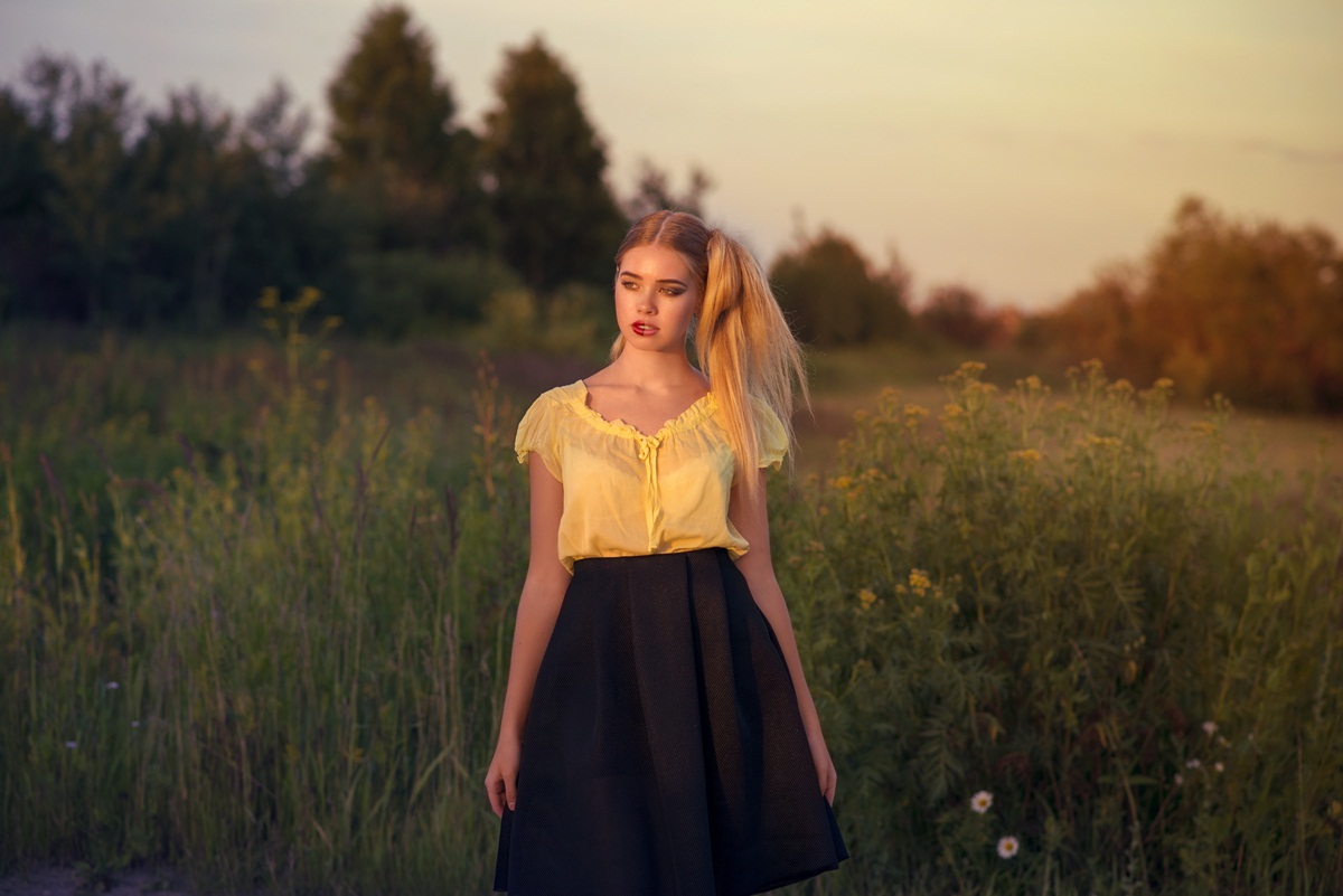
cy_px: 448
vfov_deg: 16.1
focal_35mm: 85
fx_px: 3172
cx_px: 672
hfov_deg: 23.9
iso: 200
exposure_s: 1/800
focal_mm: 85
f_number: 2.8
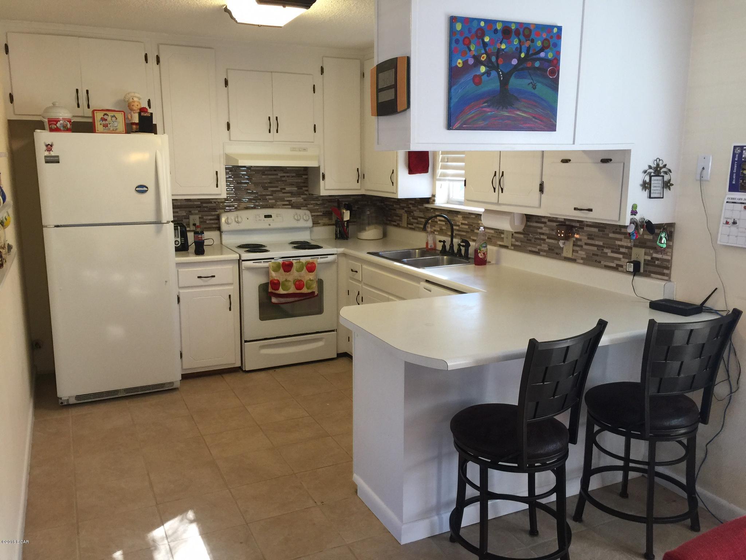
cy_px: 280
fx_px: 625
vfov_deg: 48.2
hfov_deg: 61.7
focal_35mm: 29
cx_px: 373
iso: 50
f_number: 2.2
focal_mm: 4.15
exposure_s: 1/30
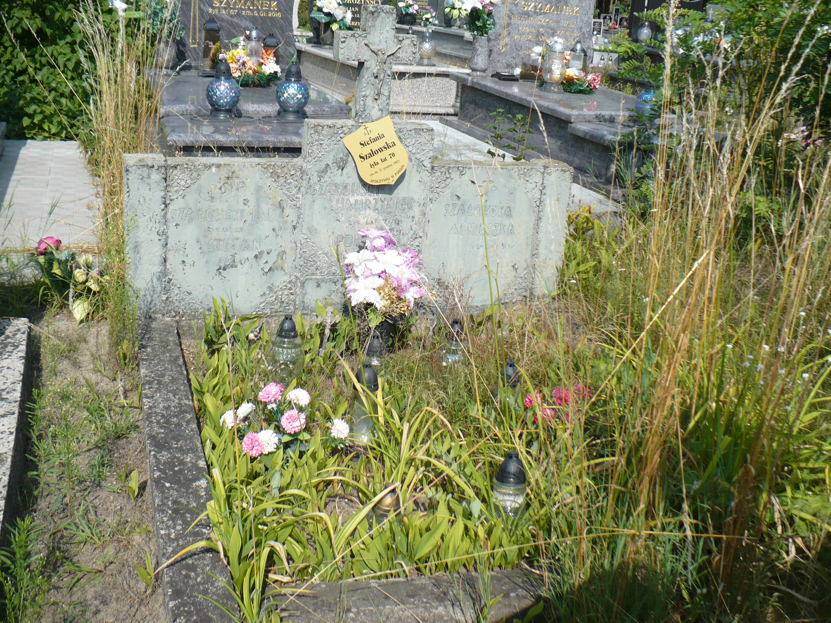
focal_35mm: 37
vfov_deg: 38.7
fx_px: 888
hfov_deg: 50.1
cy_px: 312
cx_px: 416
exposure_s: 1/1300
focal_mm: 6.1
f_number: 2.8
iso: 100
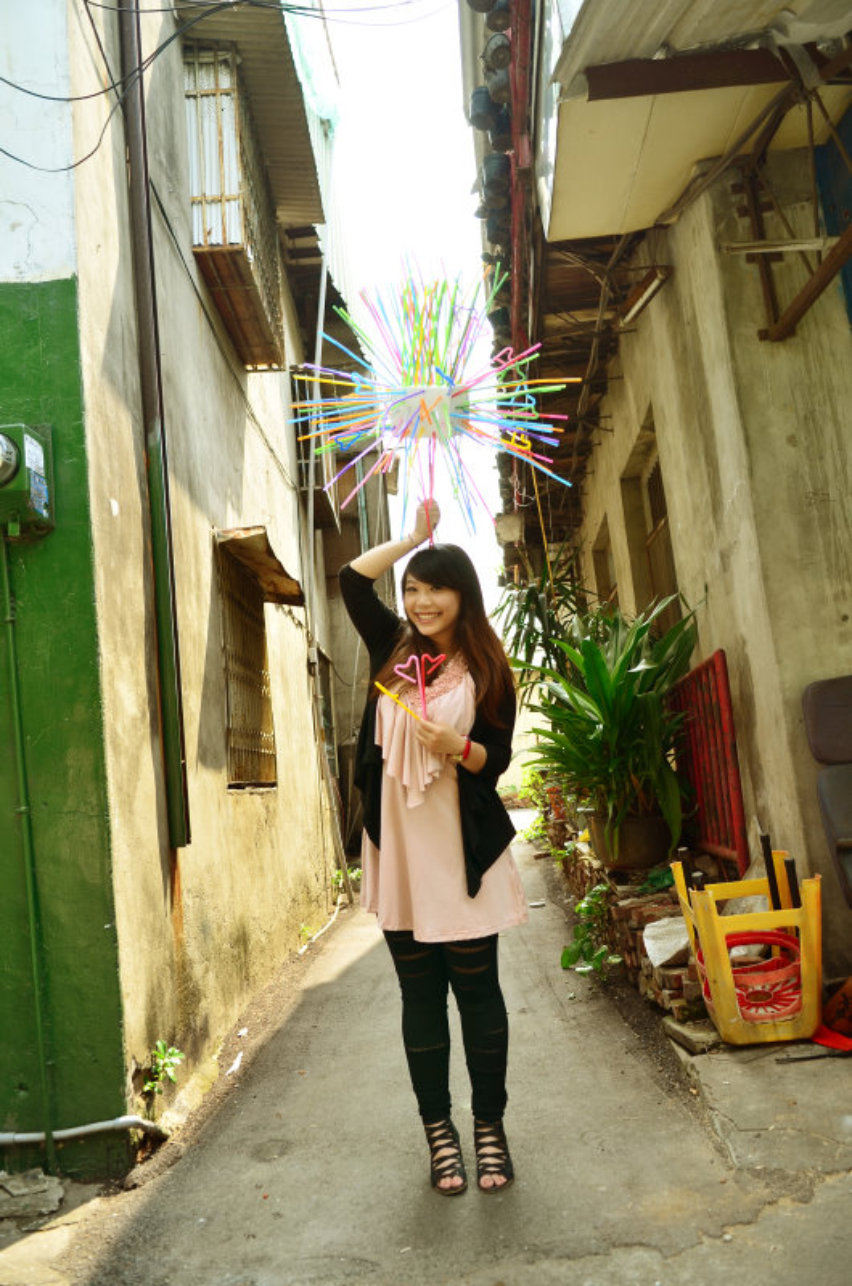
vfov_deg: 70.5
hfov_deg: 50.2
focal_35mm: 26
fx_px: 909
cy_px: 643
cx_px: 426
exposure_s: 1/250
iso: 100
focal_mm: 17
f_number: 2.8
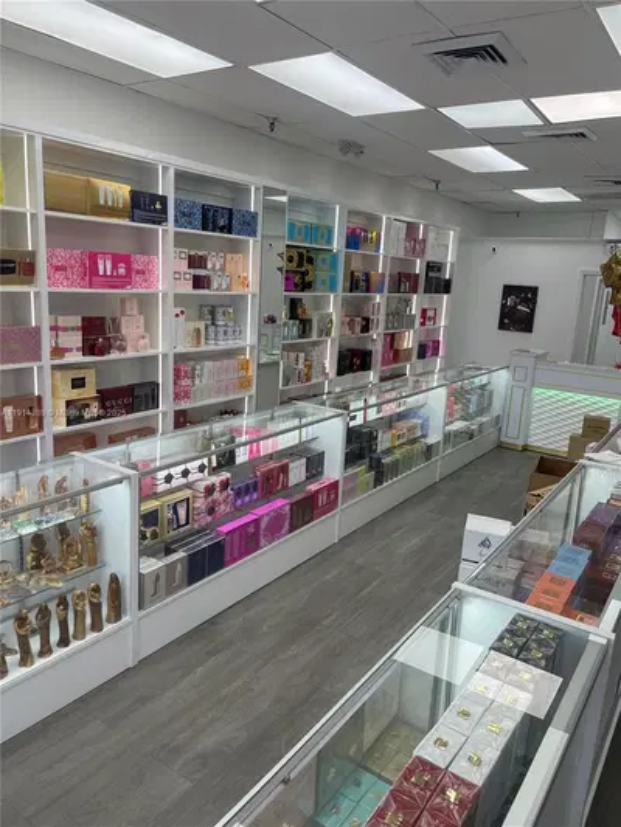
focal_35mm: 25
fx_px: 598
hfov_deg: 54.9
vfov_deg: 69.4
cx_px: 310
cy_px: 414
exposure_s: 1/228
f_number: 1.6
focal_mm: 5.1
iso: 32
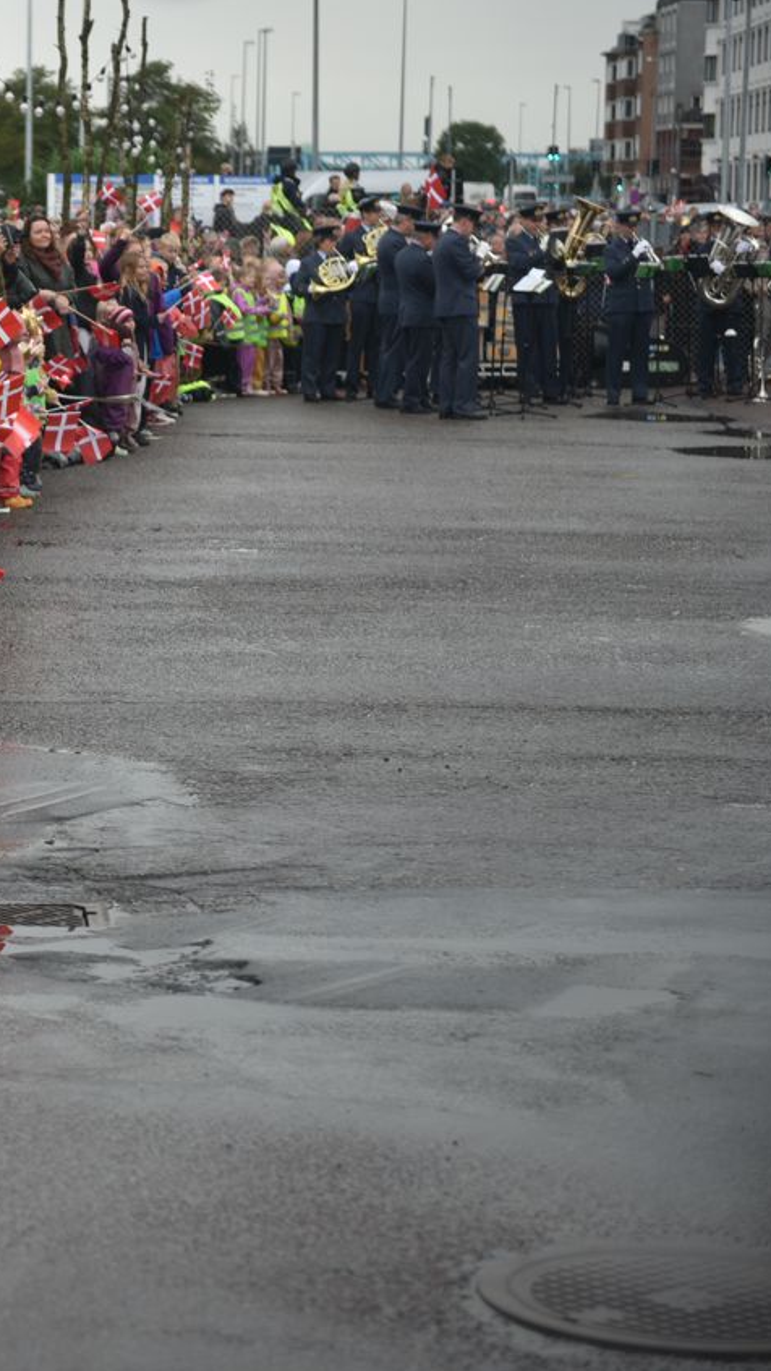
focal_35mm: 111
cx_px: -243
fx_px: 4033
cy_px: 684
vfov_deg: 19.3
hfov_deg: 10.7
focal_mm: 70
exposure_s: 1/250
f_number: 2.8
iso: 110
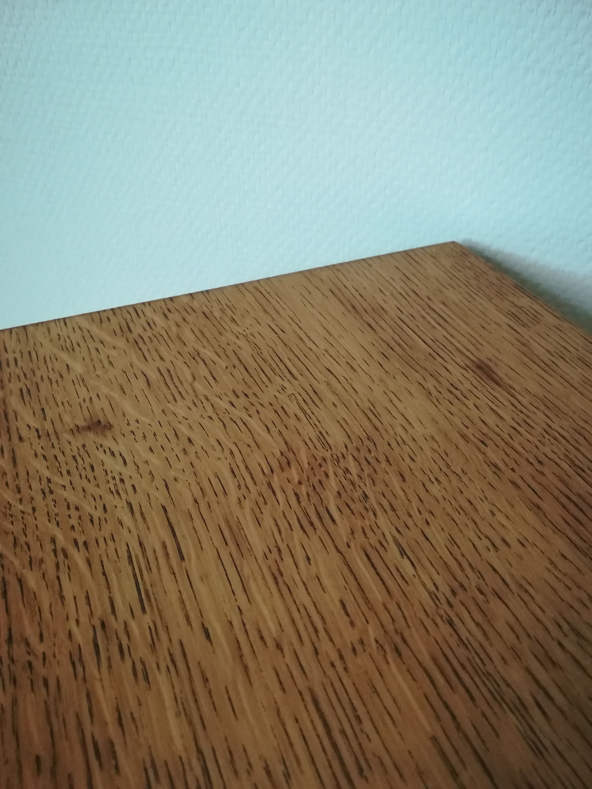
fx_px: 593
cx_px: 296
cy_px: 394
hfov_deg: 53.1
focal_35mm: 26
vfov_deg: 67.3
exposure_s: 1/25
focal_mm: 3.83
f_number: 2.2
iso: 500
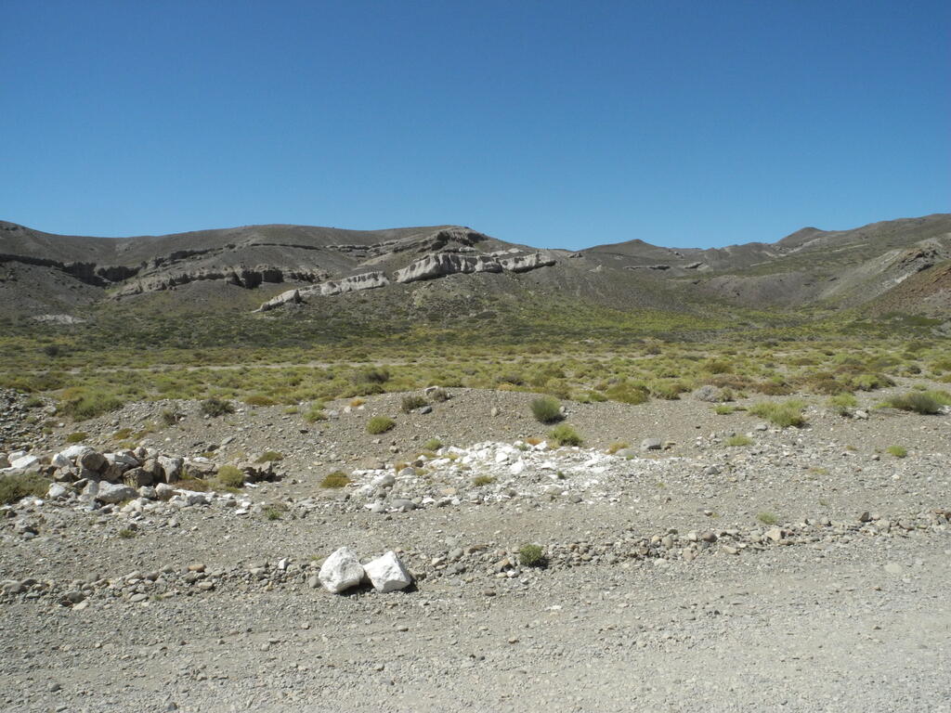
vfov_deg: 49.7
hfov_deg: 63.4
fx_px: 769
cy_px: 356
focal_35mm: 28
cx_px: 476
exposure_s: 1/2000
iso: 400
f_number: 6.3
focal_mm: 6
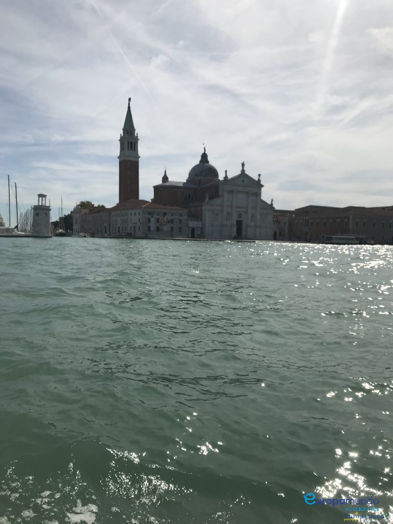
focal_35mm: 28
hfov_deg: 49.7
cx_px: 196
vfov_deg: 63.4
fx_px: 424
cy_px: 262
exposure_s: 1/9615
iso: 25
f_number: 1.8
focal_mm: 3.99
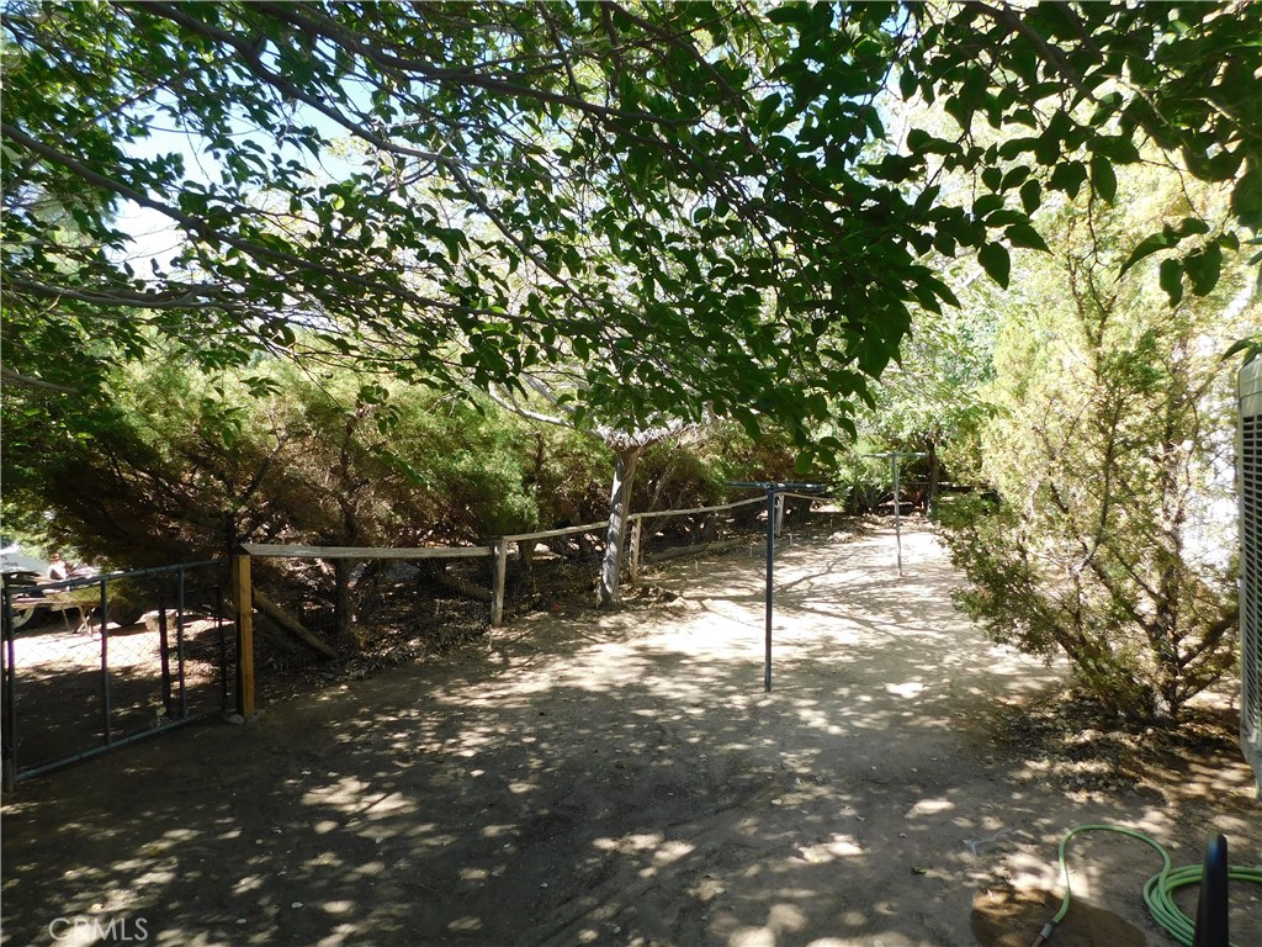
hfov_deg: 73.9
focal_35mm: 23
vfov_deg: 58.9
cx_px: 631
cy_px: 474
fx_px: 839
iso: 125
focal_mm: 4
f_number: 3
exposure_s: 1/320
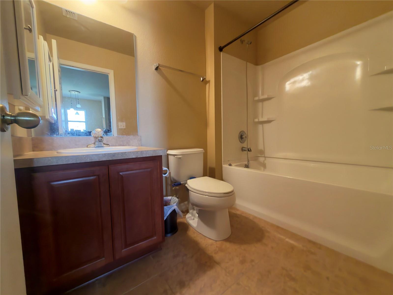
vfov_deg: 85.7
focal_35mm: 14
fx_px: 159
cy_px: 148
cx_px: 196
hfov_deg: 102.1
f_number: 2.2
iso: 400
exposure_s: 1/40
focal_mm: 2.22
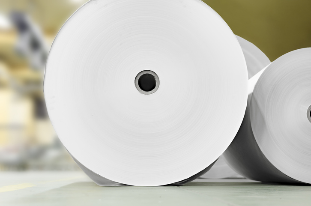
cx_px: 156
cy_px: 103
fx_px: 453
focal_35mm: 52
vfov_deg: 25.6
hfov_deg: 37.9
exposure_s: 1/8
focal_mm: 35
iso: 100
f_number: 3.2
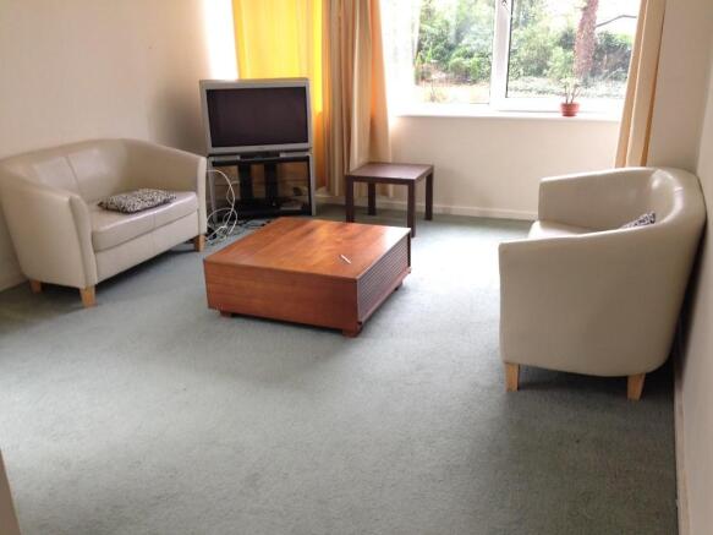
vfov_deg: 42.9
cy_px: 268
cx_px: 356
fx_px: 680
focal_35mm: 33
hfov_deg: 55.4
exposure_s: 1/20
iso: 80
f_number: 2.4
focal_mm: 4.12
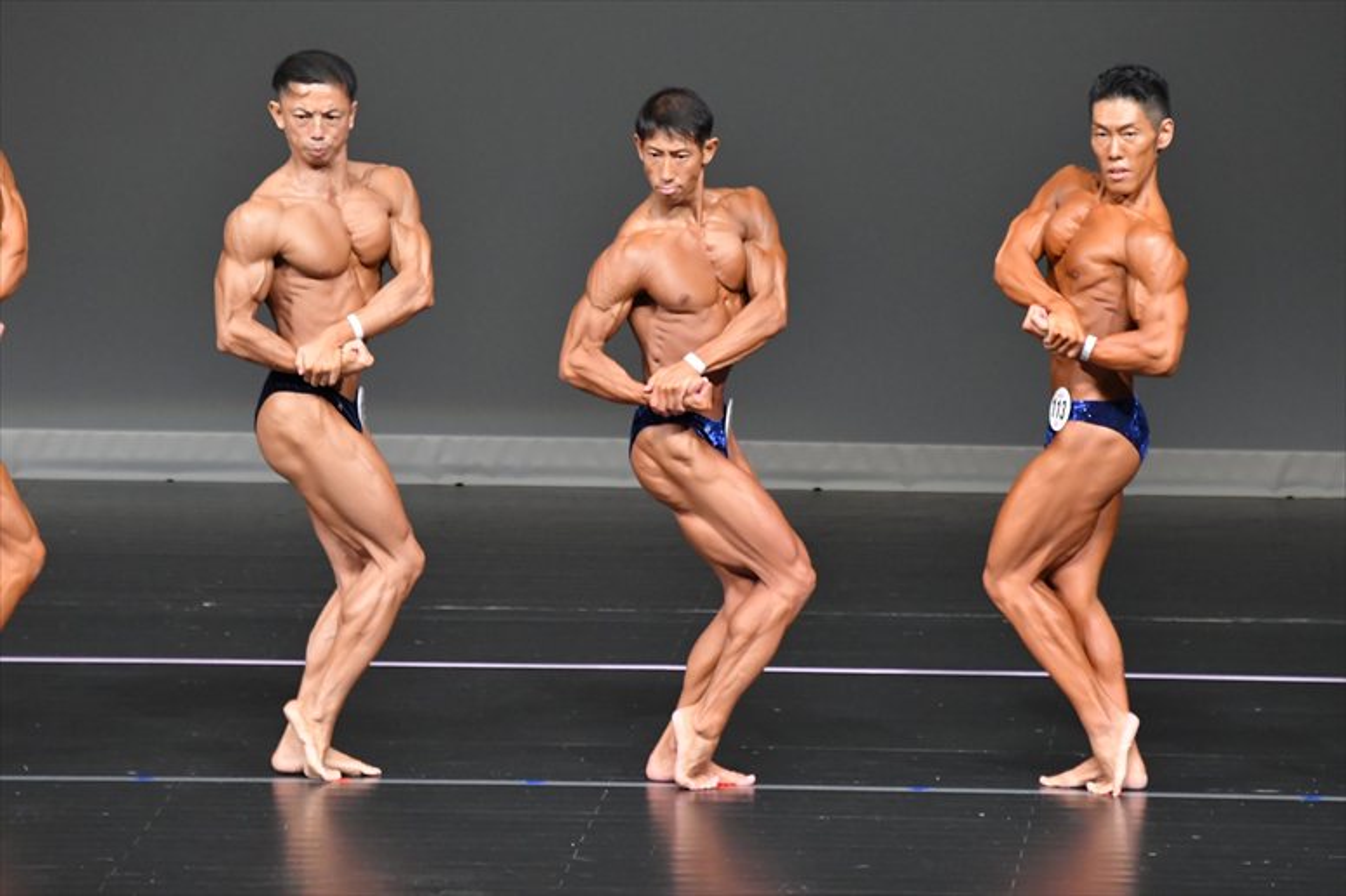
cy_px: 448
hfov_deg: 6.0
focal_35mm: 345
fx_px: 12893
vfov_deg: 4.0
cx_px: 673
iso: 5000
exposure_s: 1/400
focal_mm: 230
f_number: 5.6
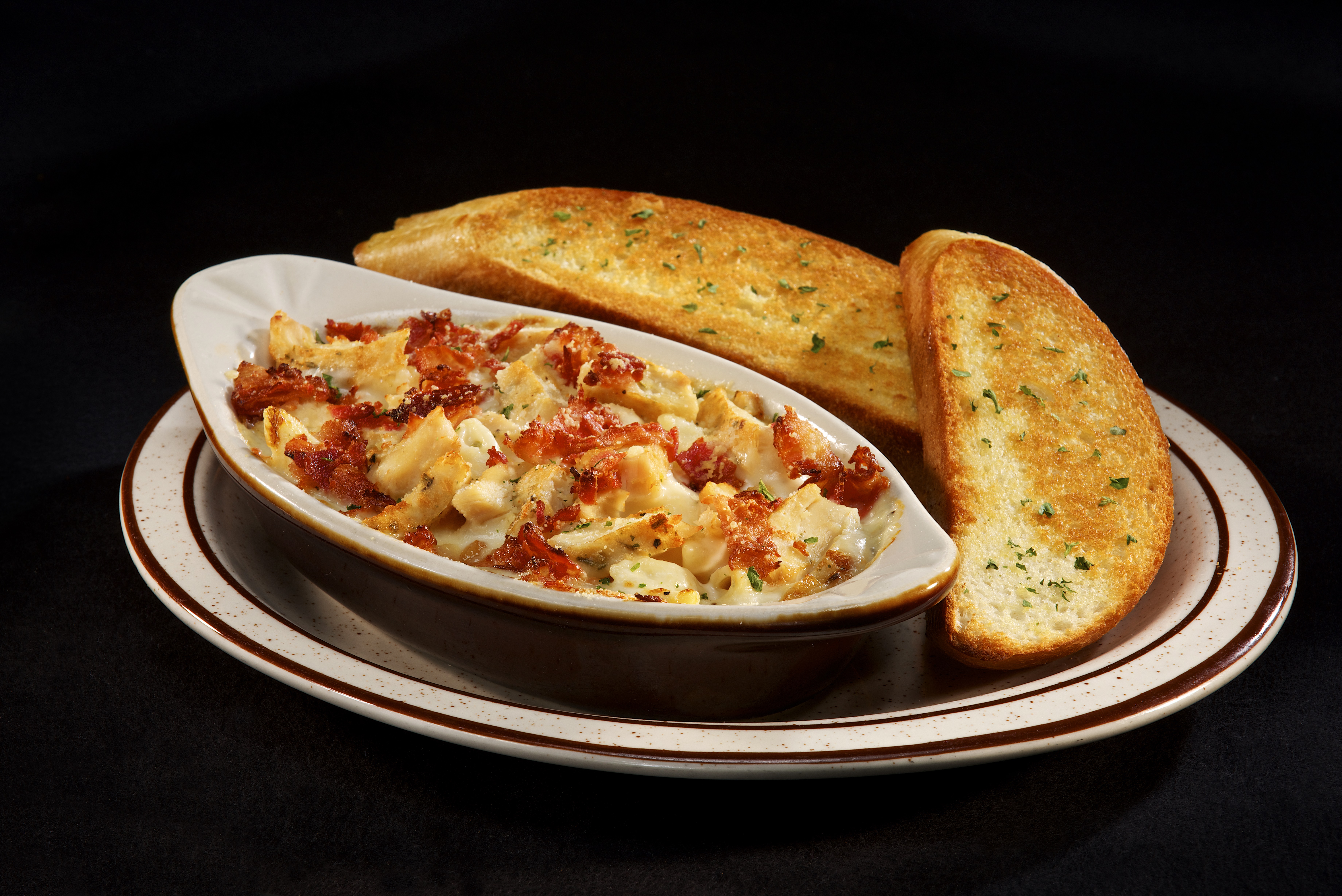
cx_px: 671
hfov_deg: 11.7
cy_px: 448
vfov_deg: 7.9
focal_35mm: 175
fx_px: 6525
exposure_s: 1/200
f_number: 16
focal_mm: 175
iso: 100
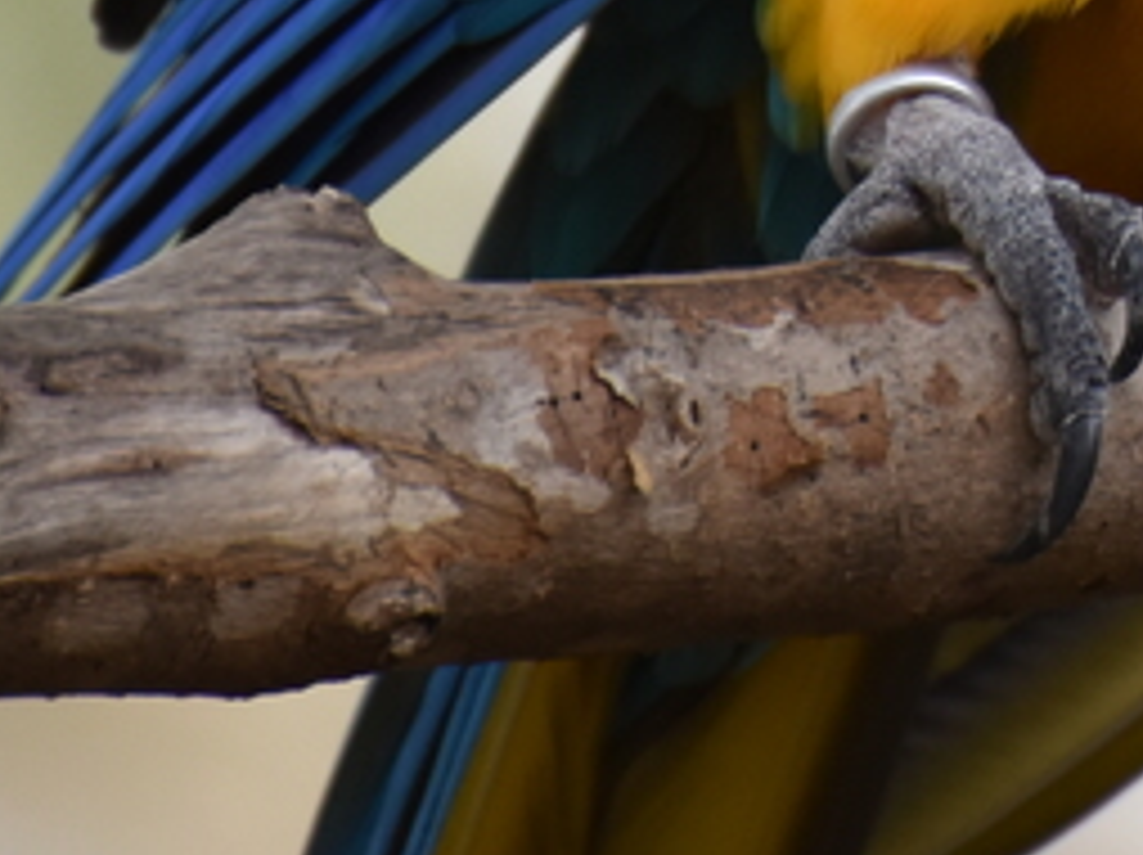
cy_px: -963
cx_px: 1526
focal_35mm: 1309
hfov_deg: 1.5
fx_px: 43182
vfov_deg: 1.1
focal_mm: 270
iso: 900
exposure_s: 1/640
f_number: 5.6
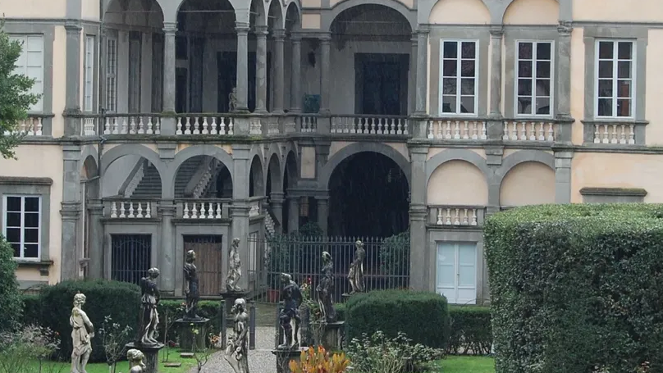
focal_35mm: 143
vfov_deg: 8.5
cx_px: 299
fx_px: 2515
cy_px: 91
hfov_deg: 15.0
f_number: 9
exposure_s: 1/125
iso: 400
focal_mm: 46
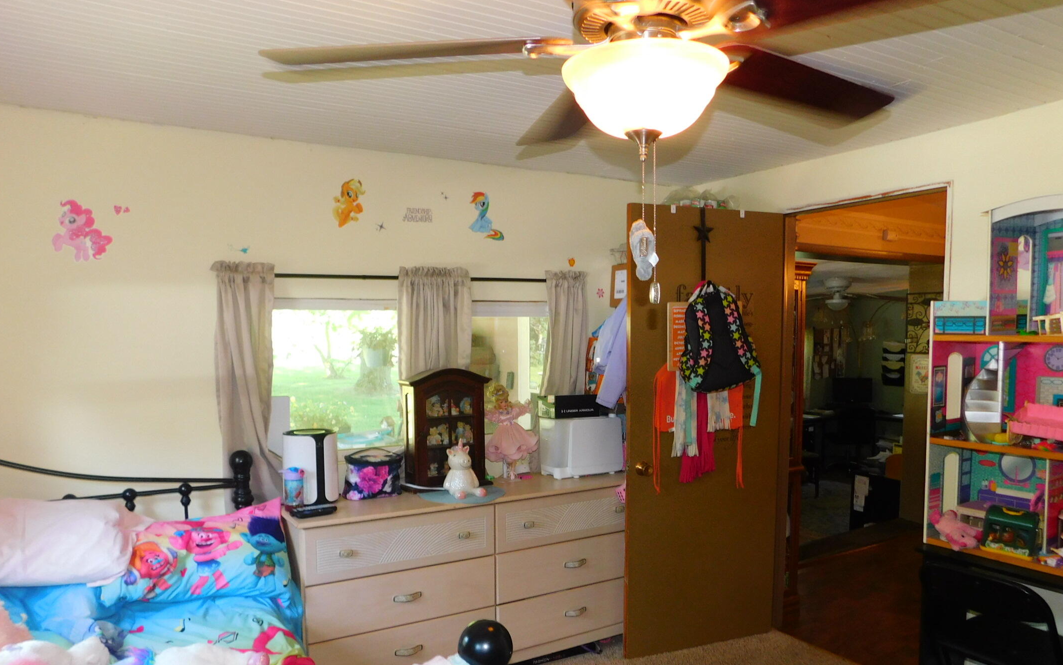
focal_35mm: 26
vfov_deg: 47.3
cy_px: 403
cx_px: 531
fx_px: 753
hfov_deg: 70.4
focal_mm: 4
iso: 200
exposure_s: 1/30
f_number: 3
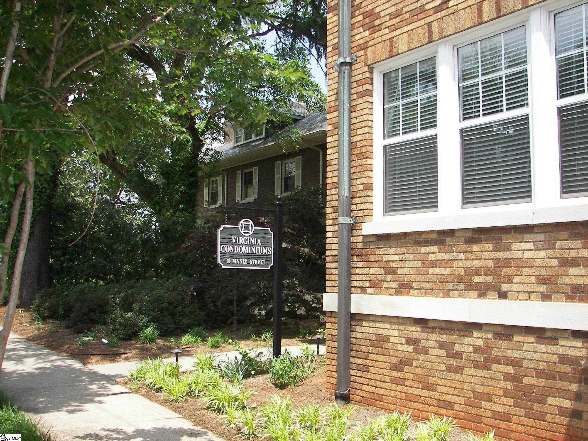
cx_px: 294
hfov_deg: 51.4
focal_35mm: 36
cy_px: 220
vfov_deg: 39.7
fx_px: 612
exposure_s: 1/400
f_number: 2.8
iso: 50
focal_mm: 6
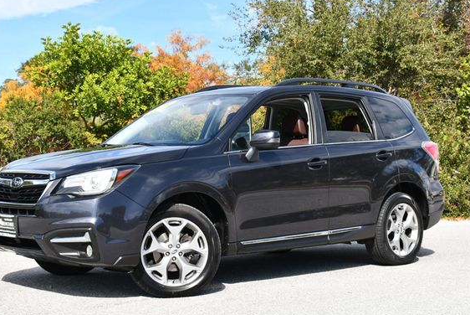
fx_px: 863
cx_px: 218
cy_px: 155
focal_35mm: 66
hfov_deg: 30.5
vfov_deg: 20.7
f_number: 8
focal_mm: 29
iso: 140
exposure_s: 1/250
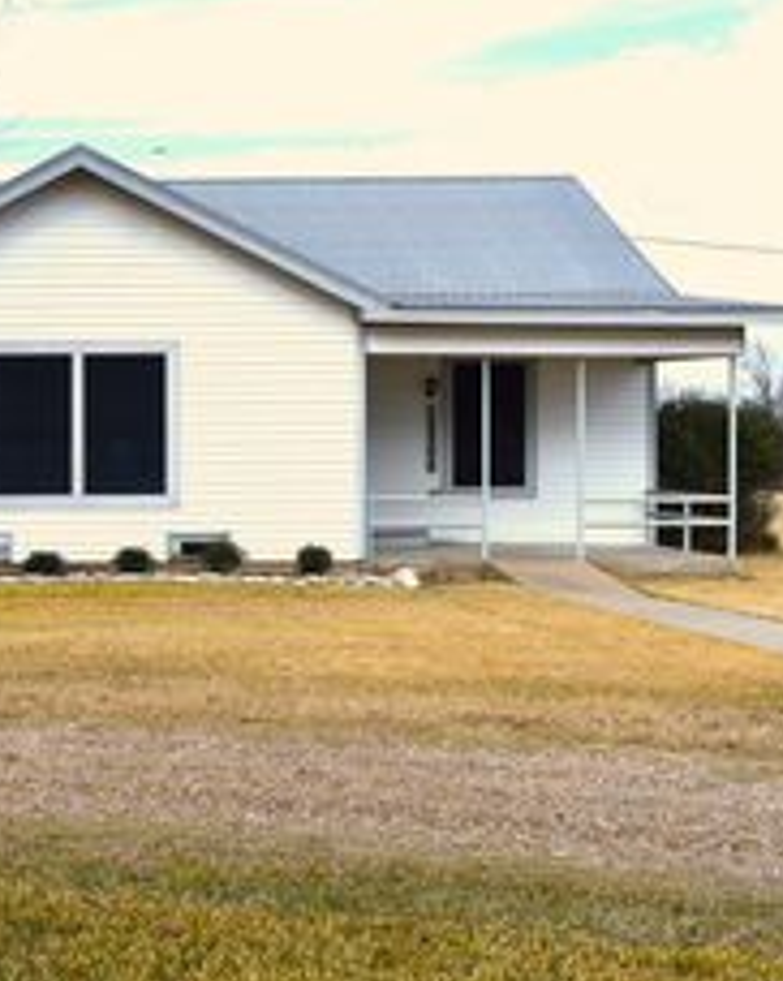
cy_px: 467
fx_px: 1972
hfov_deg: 20.9
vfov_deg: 27.9
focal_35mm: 68
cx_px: -163
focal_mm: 22
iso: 110
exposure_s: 1/250
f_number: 8
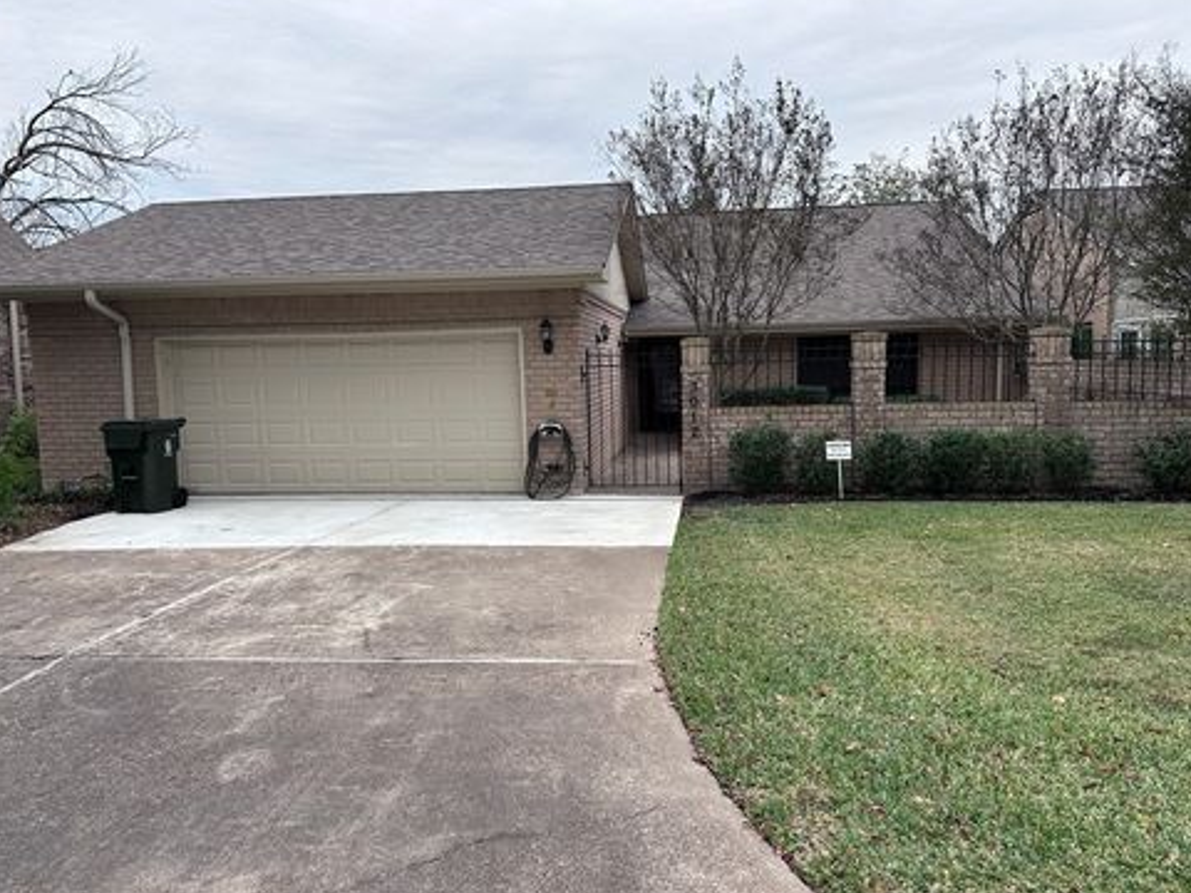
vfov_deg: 54.9
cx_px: 593
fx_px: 860
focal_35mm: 25
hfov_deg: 69.4
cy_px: 445
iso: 80
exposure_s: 1/482
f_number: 1.78
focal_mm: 6.86
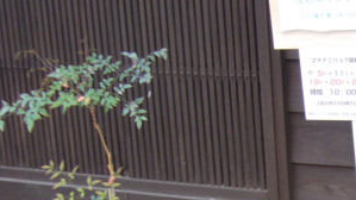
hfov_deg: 19.5
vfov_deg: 11.7
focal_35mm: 102
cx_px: 451
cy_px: 224
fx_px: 963
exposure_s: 1/125
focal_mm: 5.8
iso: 80
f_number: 2.8
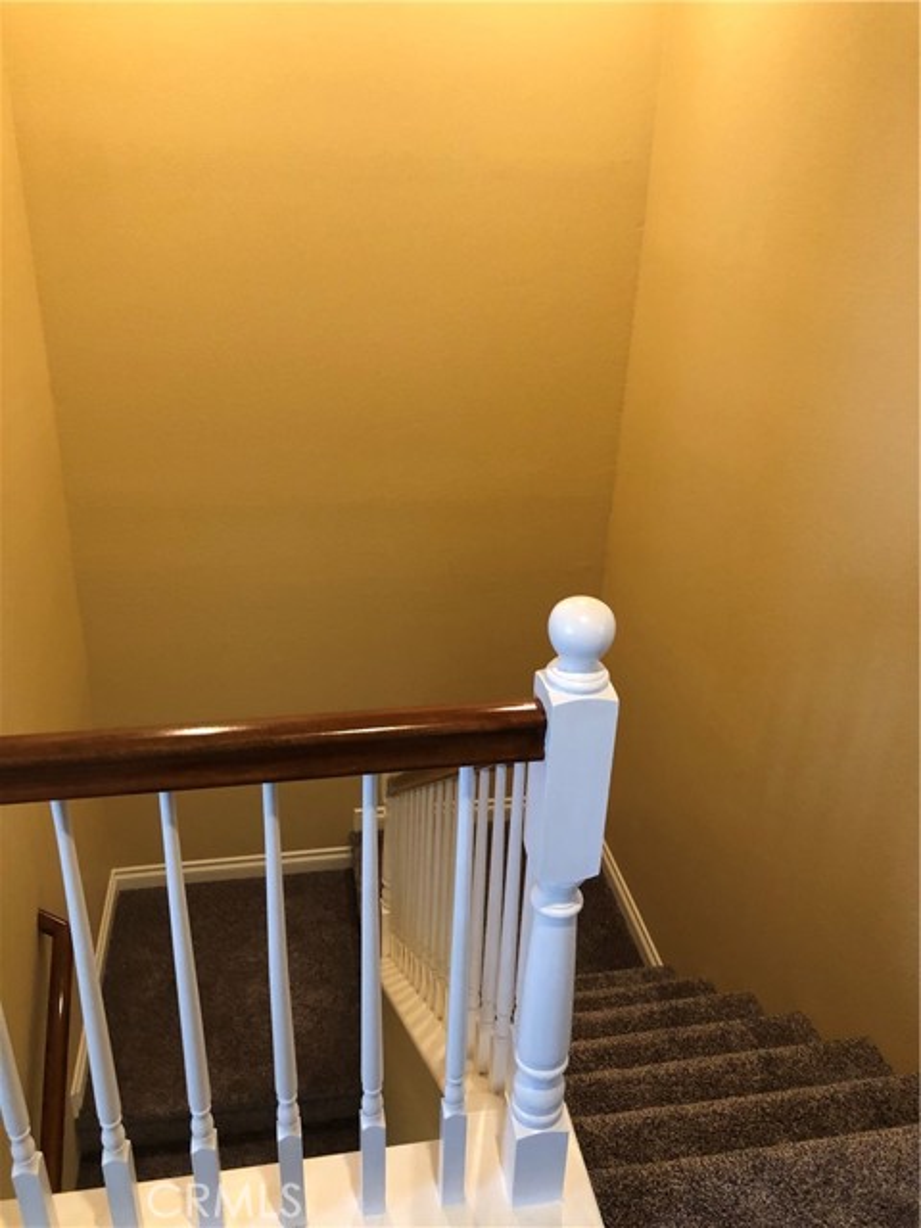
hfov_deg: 49.7
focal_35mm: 28
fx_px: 993
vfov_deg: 63.4
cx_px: 460
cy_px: 614
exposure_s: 1/15
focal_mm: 3.99
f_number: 1.8
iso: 80
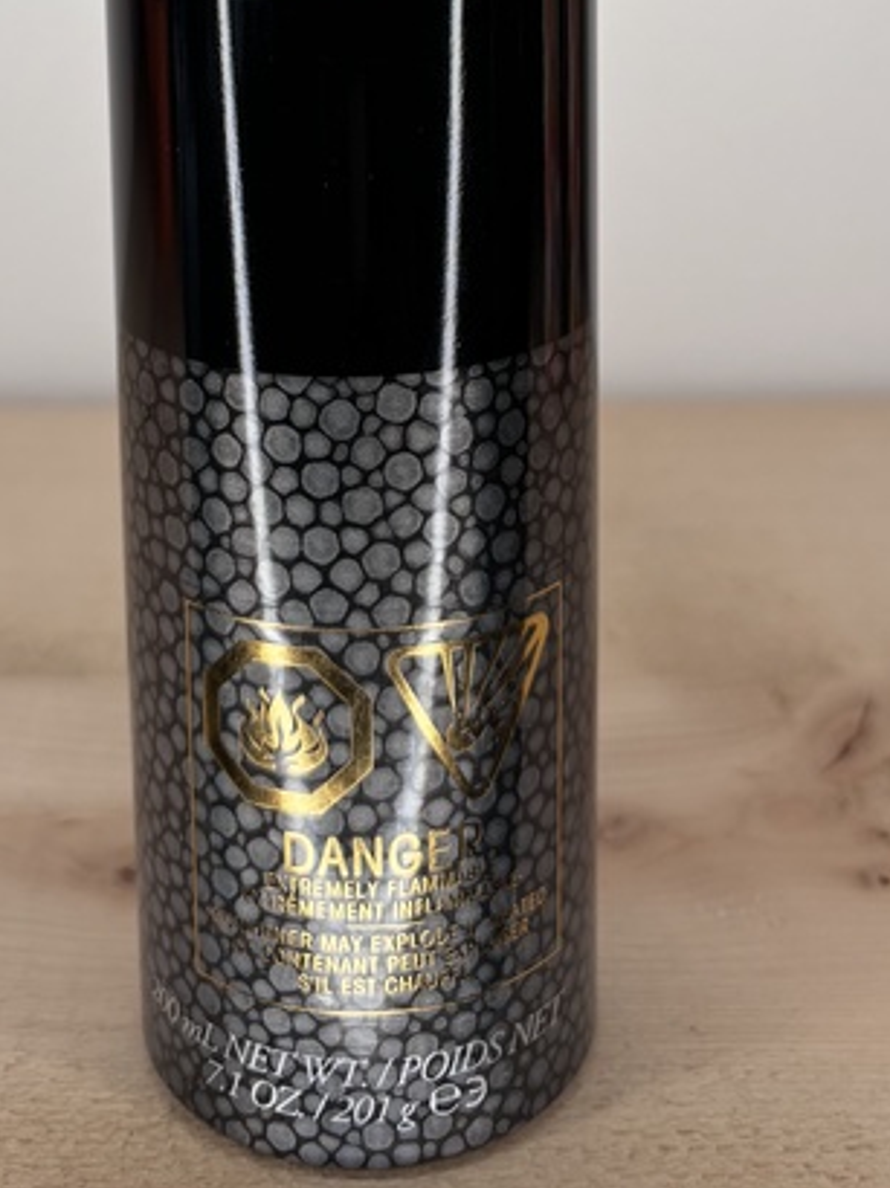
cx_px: 357
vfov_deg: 31.9
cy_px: -33
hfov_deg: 26.5
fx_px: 1887
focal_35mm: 55
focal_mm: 5.96
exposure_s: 1/502
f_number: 1.6
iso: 50
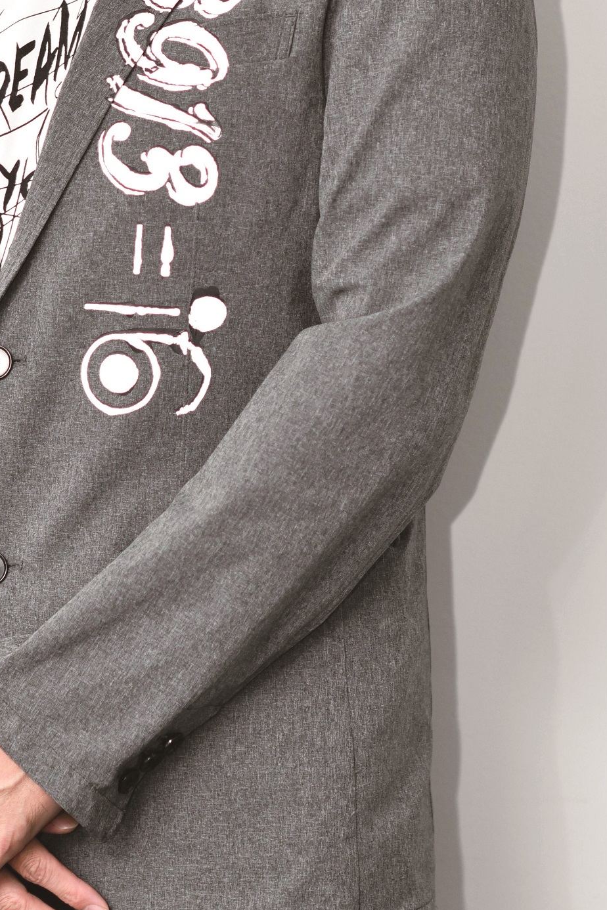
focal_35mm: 230
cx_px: 70
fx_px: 5817
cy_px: 117
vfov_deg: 8.9
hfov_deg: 6.0
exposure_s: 1/200
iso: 200
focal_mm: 85
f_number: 2.2
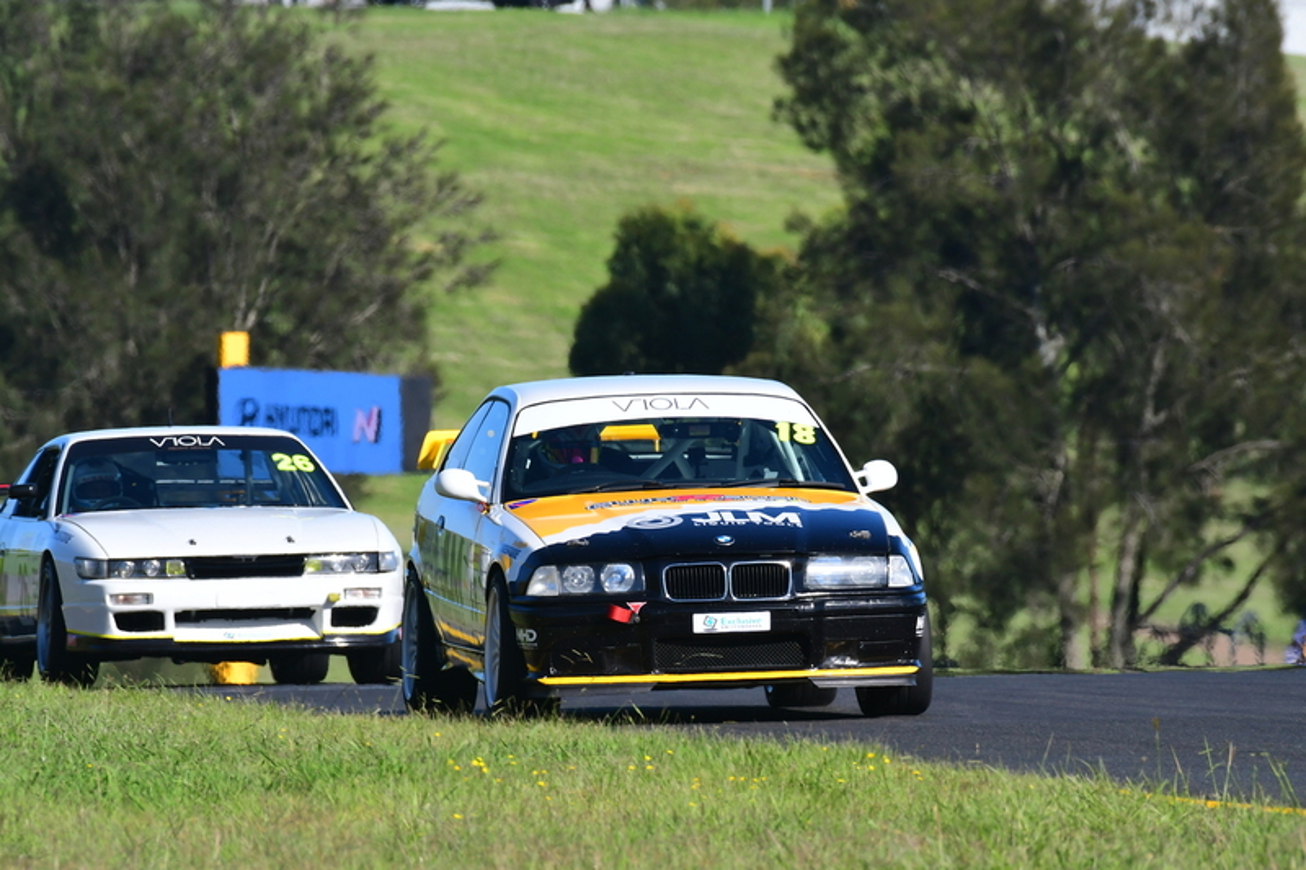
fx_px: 27201
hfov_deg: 2.8
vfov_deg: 1.8
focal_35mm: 750
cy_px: 435
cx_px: 653
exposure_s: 1/640
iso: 500
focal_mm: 500
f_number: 11
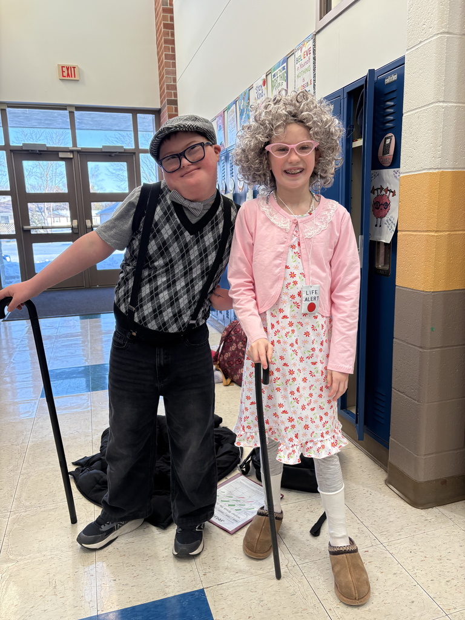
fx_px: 466
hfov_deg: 53.1
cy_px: 310
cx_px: 232
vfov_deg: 67.3
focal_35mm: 26
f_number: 1.6
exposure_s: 1/165
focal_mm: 5.96
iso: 125
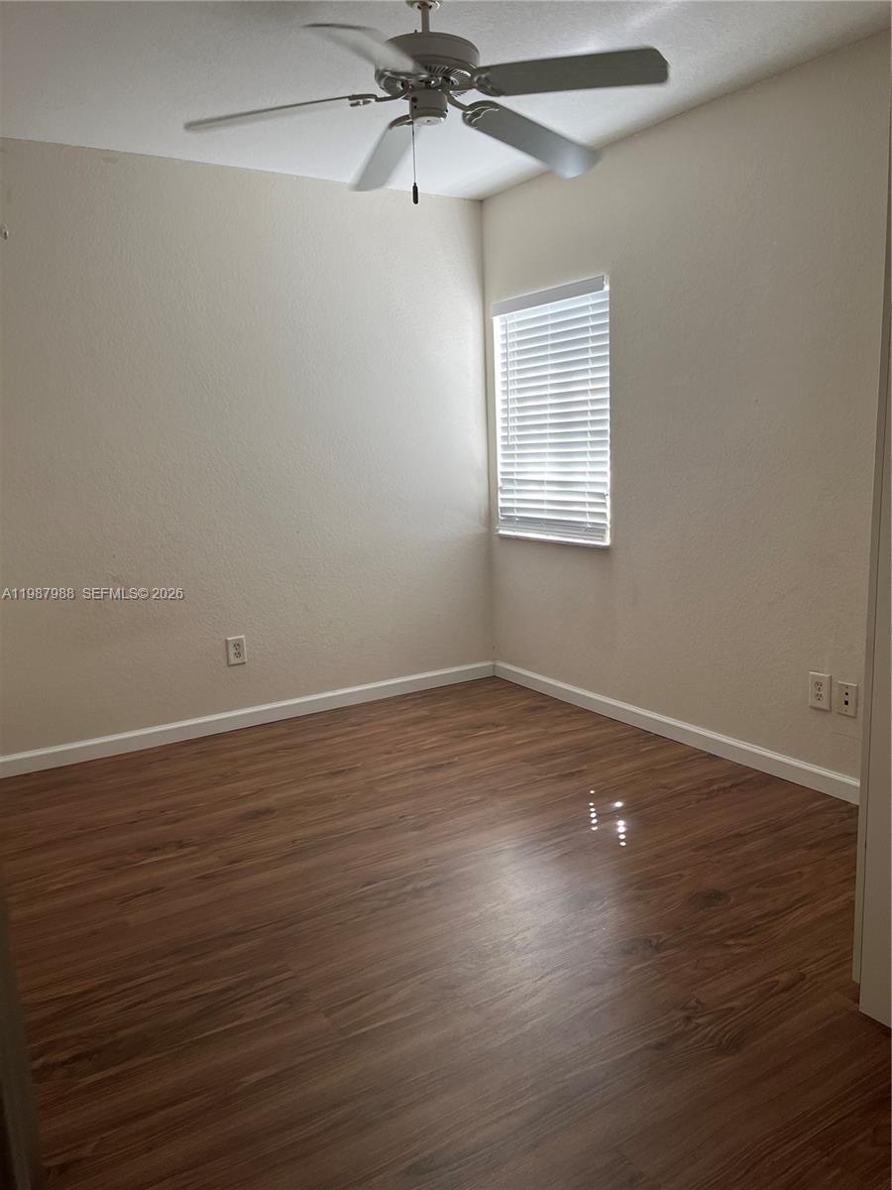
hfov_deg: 53.1
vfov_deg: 67.3
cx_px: 446
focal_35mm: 26
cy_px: 595
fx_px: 893
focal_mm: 5.1
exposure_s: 1/60
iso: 64
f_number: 1.6
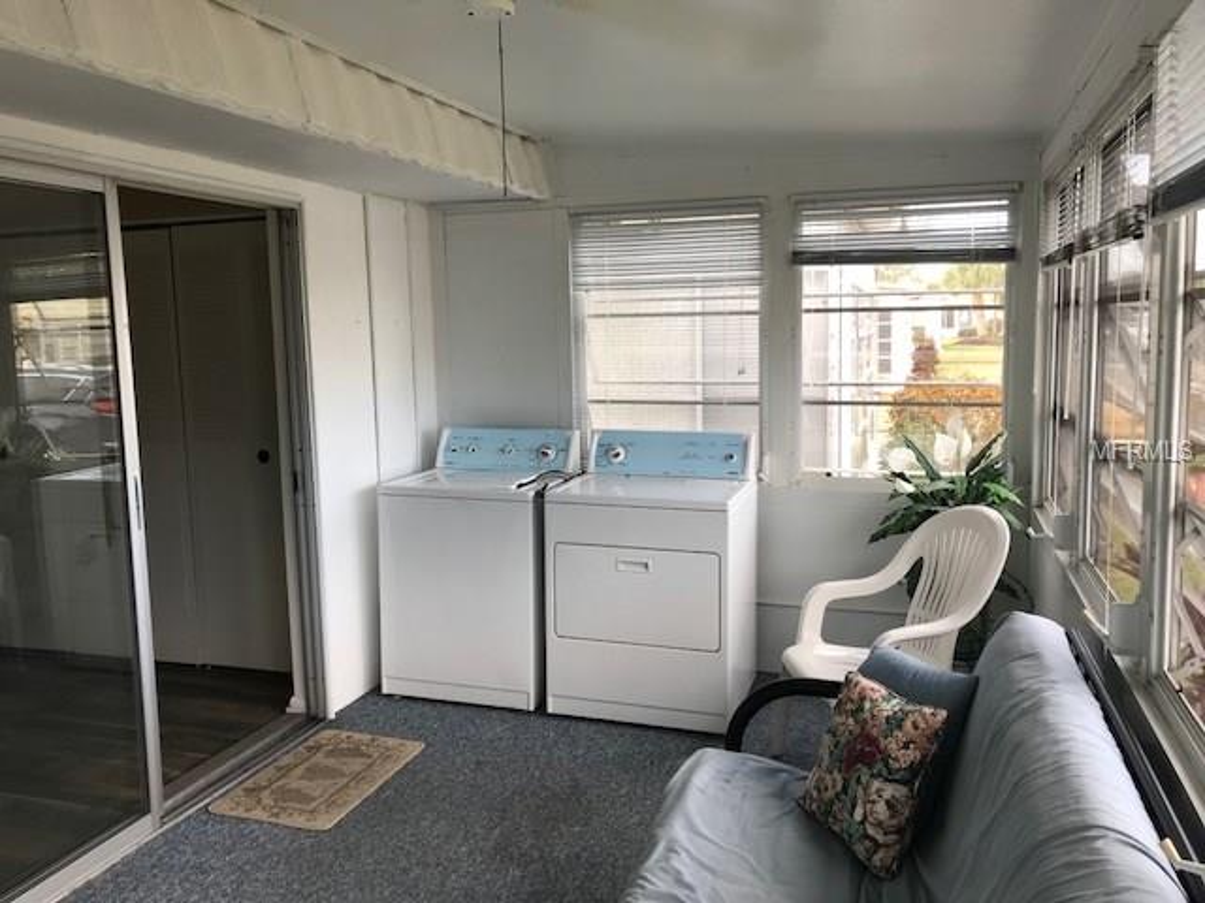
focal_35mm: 28
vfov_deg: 49.7
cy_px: 452
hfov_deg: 63.4
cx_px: 602
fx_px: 975
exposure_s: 1/60
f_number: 1.8
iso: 20
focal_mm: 3.99
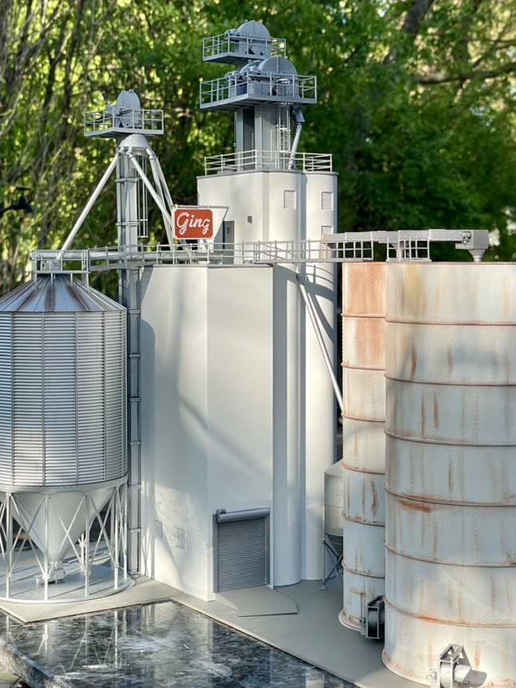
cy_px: 326
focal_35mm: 62
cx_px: 275
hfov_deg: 23.6
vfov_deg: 31.2
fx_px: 1233
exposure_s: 1/318
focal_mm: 6
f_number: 2
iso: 25
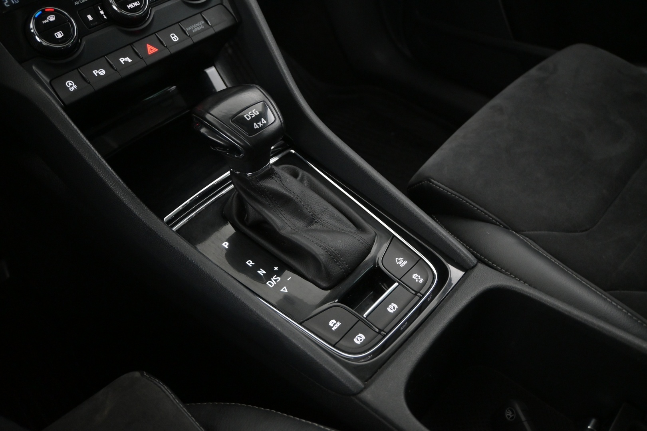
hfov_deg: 59.5
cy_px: 216
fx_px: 566
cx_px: 324
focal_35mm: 32
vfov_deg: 41.7
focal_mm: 21
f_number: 4
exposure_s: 1/30
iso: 2800
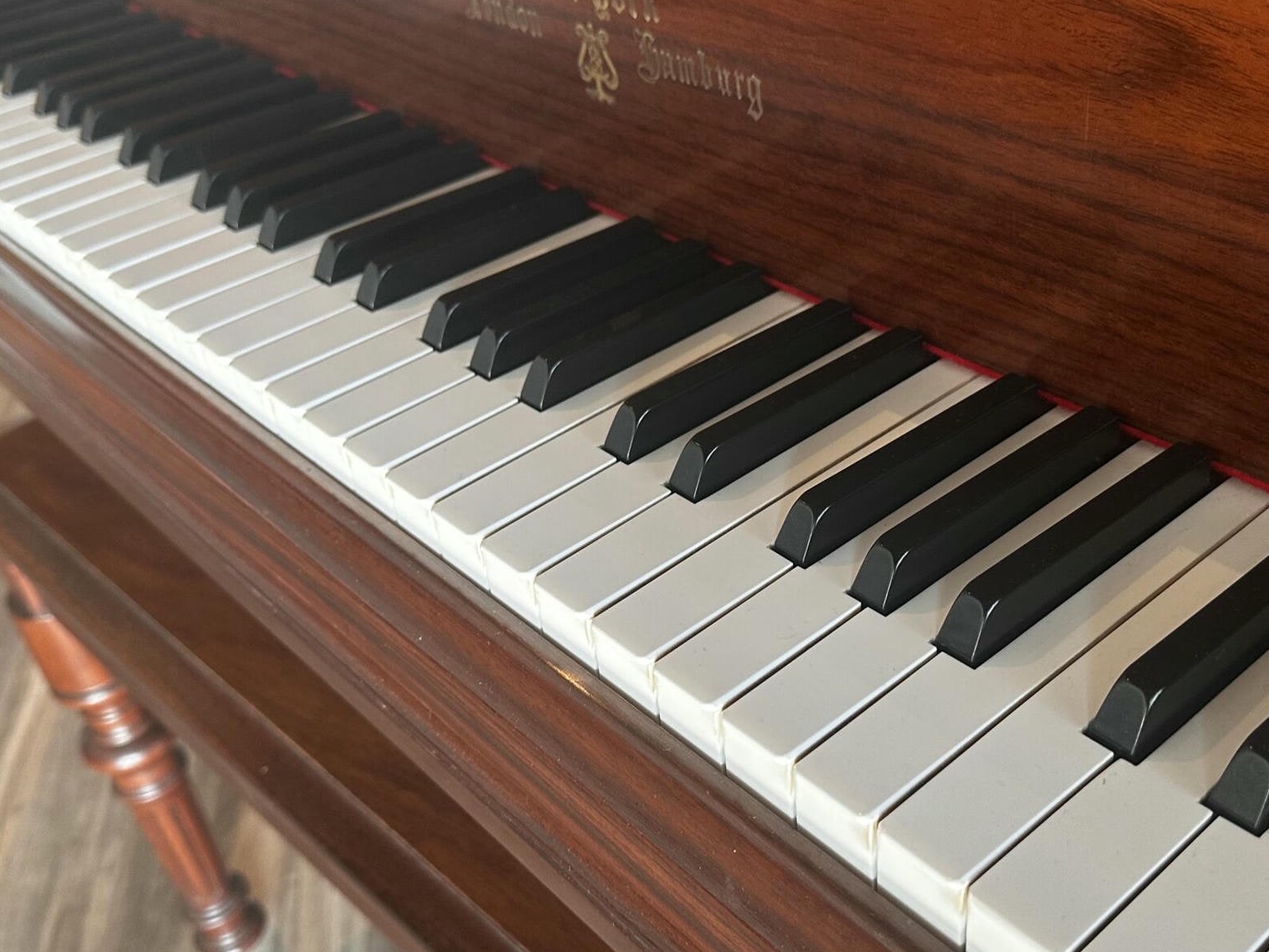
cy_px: 494
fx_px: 1430
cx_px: 719
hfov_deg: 47.7
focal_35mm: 39
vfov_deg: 36.8
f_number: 1.78
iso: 200
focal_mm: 6.86
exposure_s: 1/60
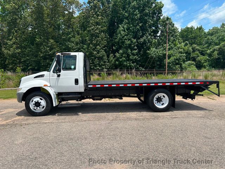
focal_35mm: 26
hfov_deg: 67.3
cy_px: 84
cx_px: 112
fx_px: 169
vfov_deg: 53.1
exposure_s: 1/4115
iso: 50
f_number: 1.5
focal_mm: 5.7
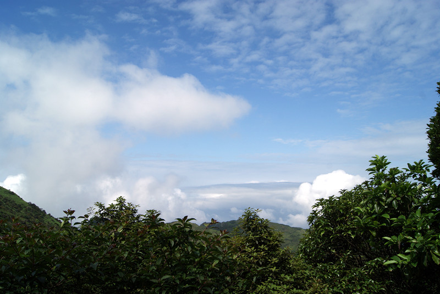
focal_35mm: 27
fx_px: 330
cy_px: 147
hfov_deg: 67.3
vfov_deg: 48.0
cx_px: 220
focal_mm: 18
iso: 100
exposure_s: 1/250
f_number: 10
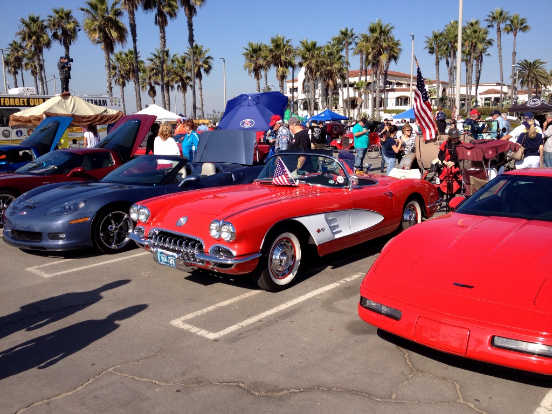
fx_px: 558
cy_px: 207
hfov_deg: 52.6
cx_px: 276
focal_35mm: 35
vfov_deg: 40.7
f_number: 2.4
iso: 50
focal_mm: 4.28
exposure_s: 1/1453
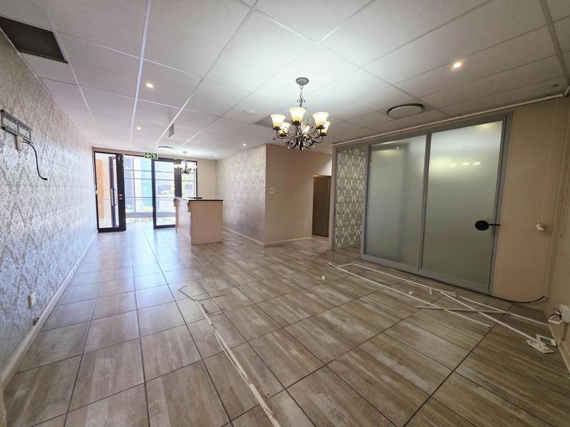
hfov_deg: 106.2
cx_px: 285
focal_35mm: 13
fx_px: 214
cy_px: 214
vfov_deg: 89.9
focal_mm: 2.2
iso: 160
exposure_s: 1/100
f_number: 1.9
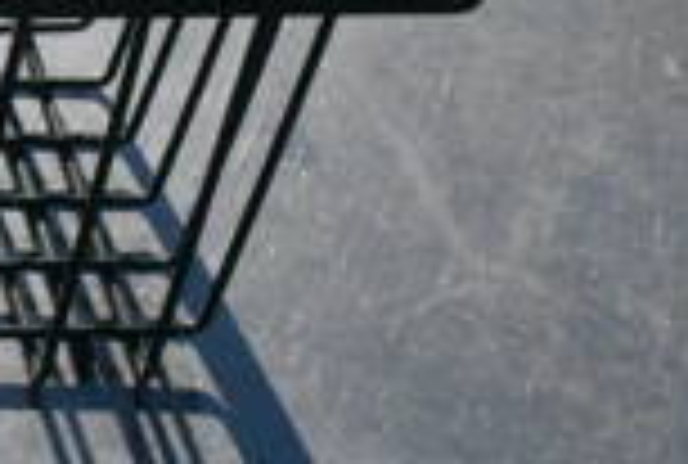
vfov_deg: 8.8
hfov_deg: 12.0
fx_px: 2971
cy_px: -95
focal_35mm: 155
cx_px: -621
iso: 5600
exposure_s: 1/4000
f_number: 25
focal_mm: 26
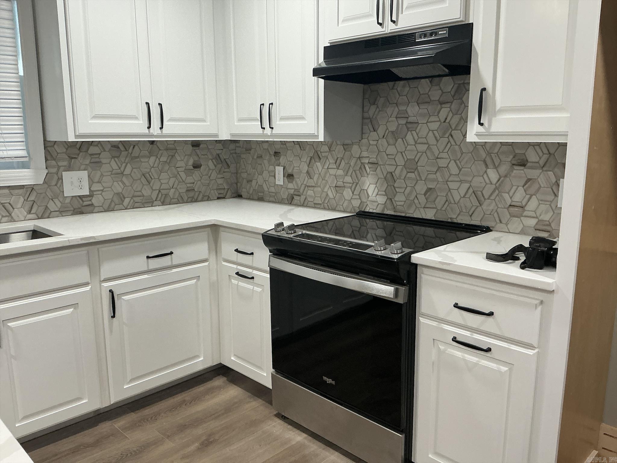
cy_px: 232
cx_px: 308
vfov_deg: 49.7
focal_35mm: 28
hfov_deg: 63.4
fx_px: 499
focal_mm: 3
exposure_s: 1/60
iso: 125
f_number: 1.8
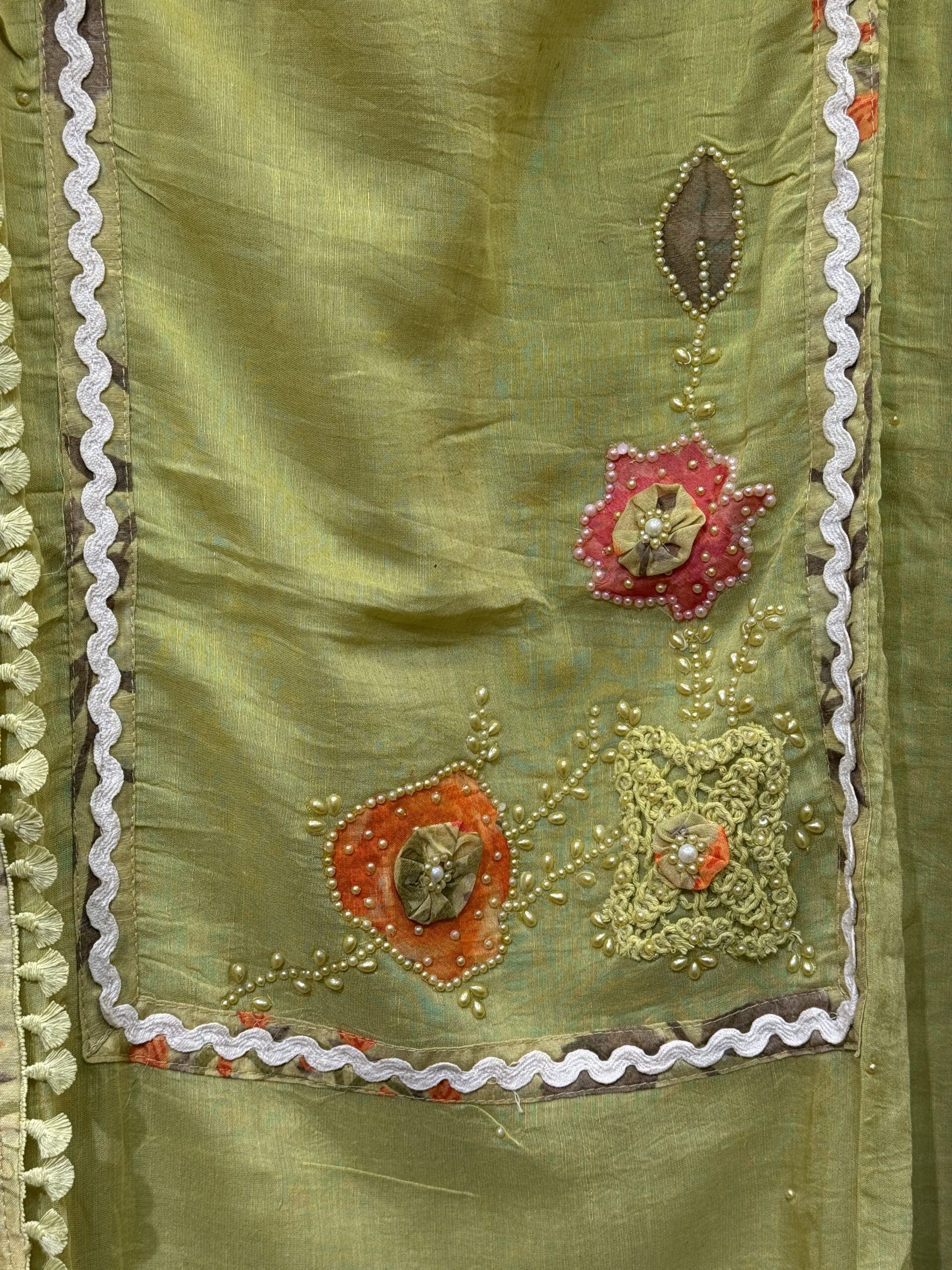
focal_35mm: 48
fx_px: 1760
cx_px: 476
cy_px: 635
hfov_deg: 30.3
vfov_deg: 39.7
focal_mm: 6.76
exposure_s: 1/121
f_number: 1.78
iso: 50
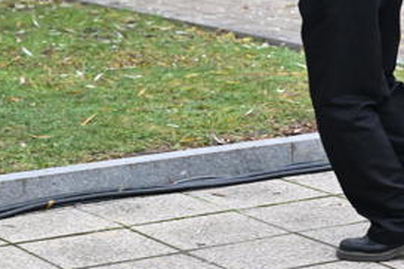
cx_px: 300
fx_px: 1986
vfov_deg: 7.7
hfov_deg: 11.6
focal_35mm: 177
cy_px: -43
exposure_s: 1/320
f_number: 4
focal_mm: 70
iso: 1250
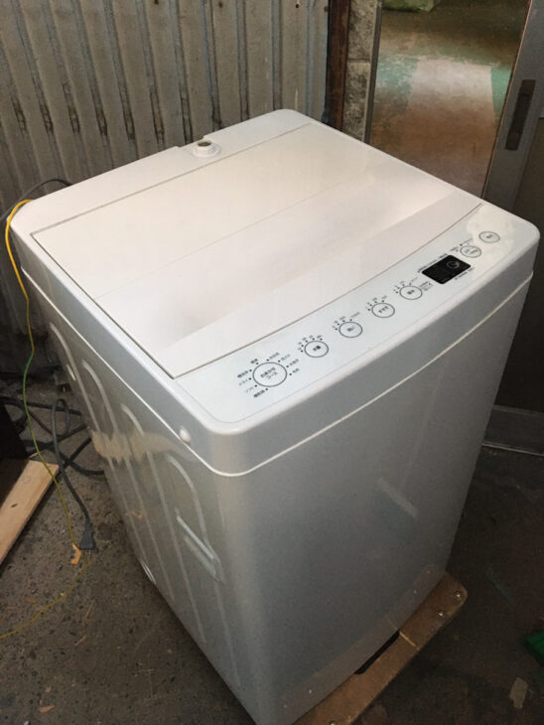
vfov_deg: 61.6
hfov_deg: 48.3
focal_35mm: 29
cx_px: 272
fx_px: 607
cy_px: 362
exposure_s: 1/30
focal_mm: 4.15
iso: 200
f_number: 2.2
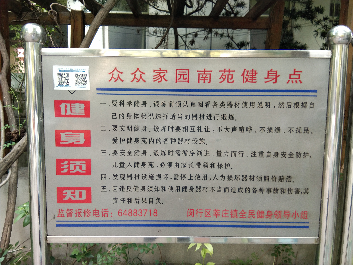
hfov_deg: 58.4
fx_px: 316
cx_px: 176
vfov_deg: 45.4
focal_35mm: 31
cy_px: 132
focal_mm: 3.69
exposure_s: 1/33.3
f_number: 2.2
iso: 200
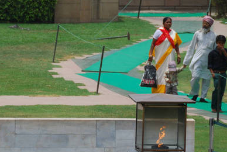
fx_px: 3416
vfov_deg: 2.6
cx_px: 74
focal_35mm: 541
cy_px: 91
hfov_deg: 3.8
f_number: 5.6
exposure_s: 1/800
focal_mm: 200
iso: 100
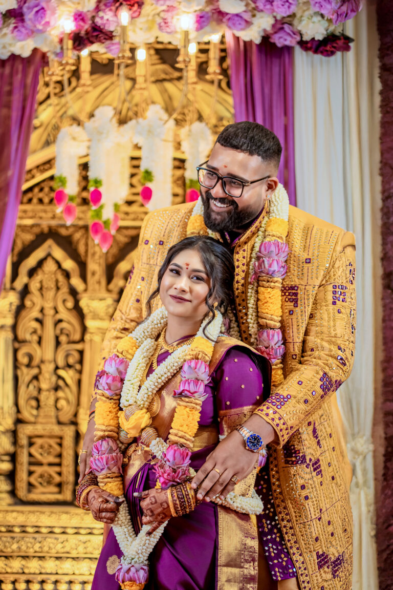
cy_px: 295
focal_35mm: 85
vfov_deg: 23.9
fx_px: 1392
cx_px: 196
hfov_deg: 16.1
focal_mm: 85
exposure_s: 1/400
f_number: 1.8
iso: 800
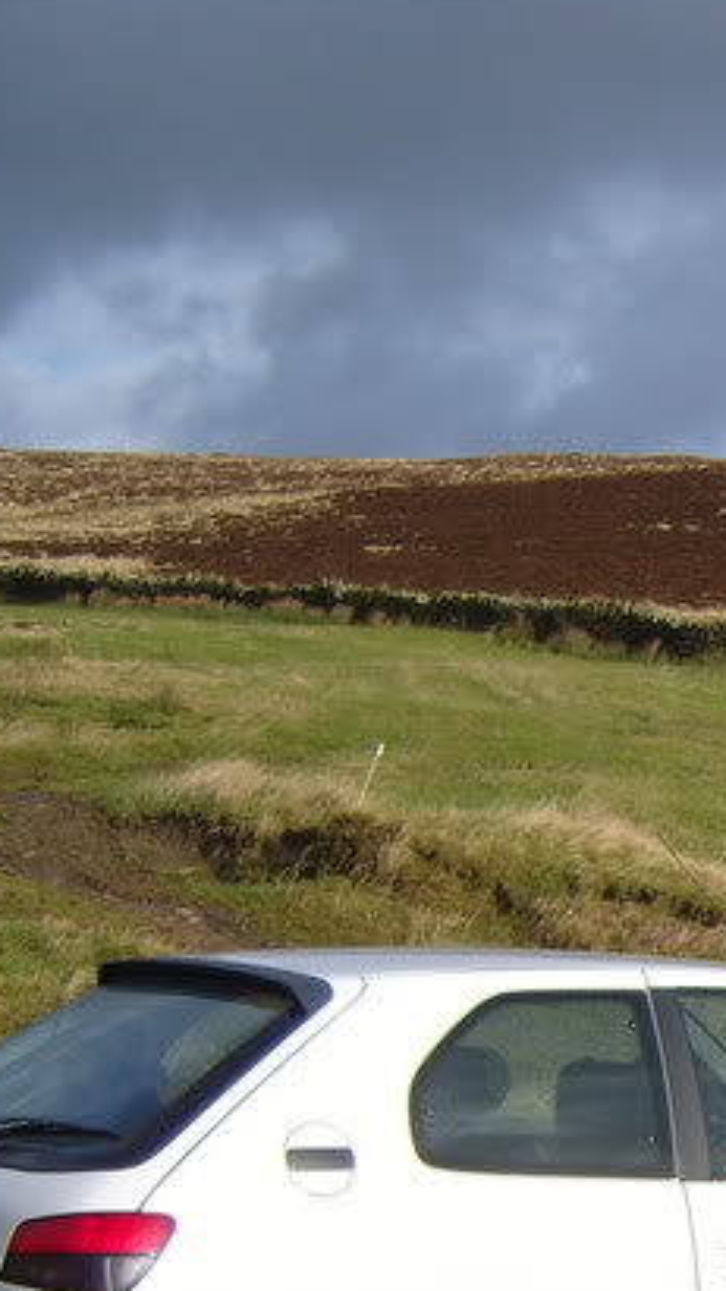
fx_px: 3253
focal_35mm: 95
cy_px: 1187
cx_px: 1263
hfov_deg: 11.8
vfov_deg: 21.9
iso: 80
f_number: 7.1
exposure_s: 1/180
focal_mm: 7.4
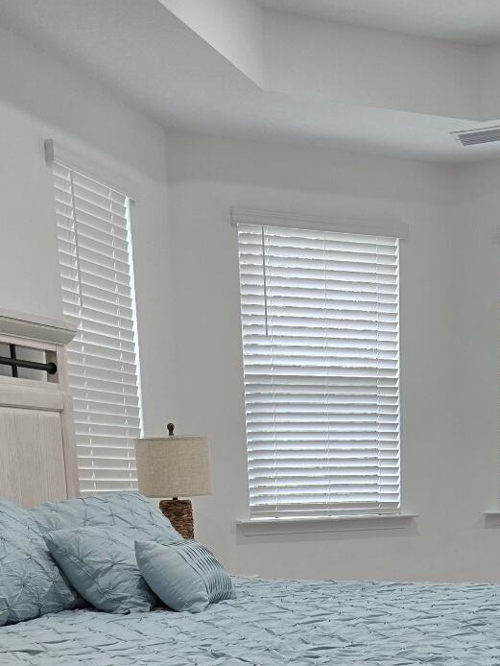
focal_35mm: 53
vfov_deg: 32.4
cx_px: 345
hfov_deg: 27.3
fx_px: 1020
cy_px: 708
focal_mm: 5.4
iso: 160
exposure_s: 1/120
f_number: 1.8
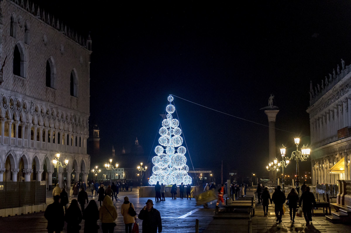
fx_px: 584
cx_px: 176
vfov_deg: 22.6
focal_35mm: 60
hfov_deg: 33.4
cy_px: 116
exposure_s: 1/13
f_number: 5.6
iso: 3200
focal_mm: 40
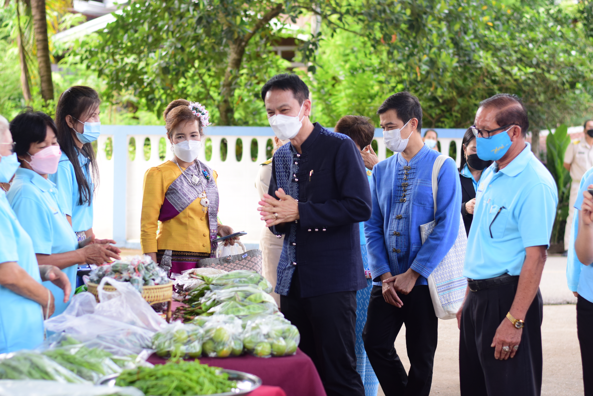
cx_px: 296
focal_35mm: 75
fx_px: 1236
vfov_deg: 18.2
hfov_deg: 27.0
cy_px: 198
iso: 400
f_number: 2.8
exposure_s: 1/500
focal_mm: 50
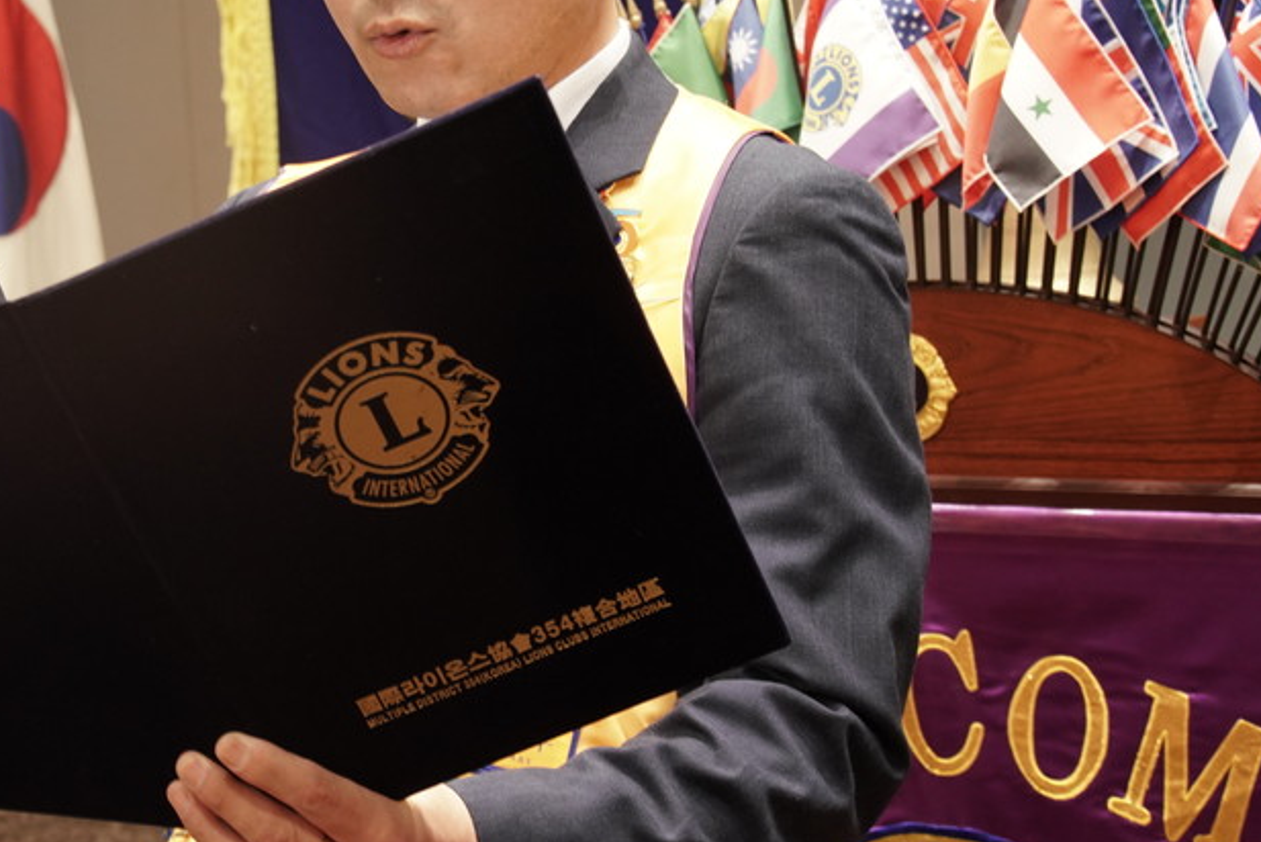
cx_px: 302
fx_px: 2979
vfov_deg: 16.1
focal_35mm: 85
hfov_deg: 23.6
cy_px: 349
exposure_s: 1/15
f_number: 6.3
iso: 1600
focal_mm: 41
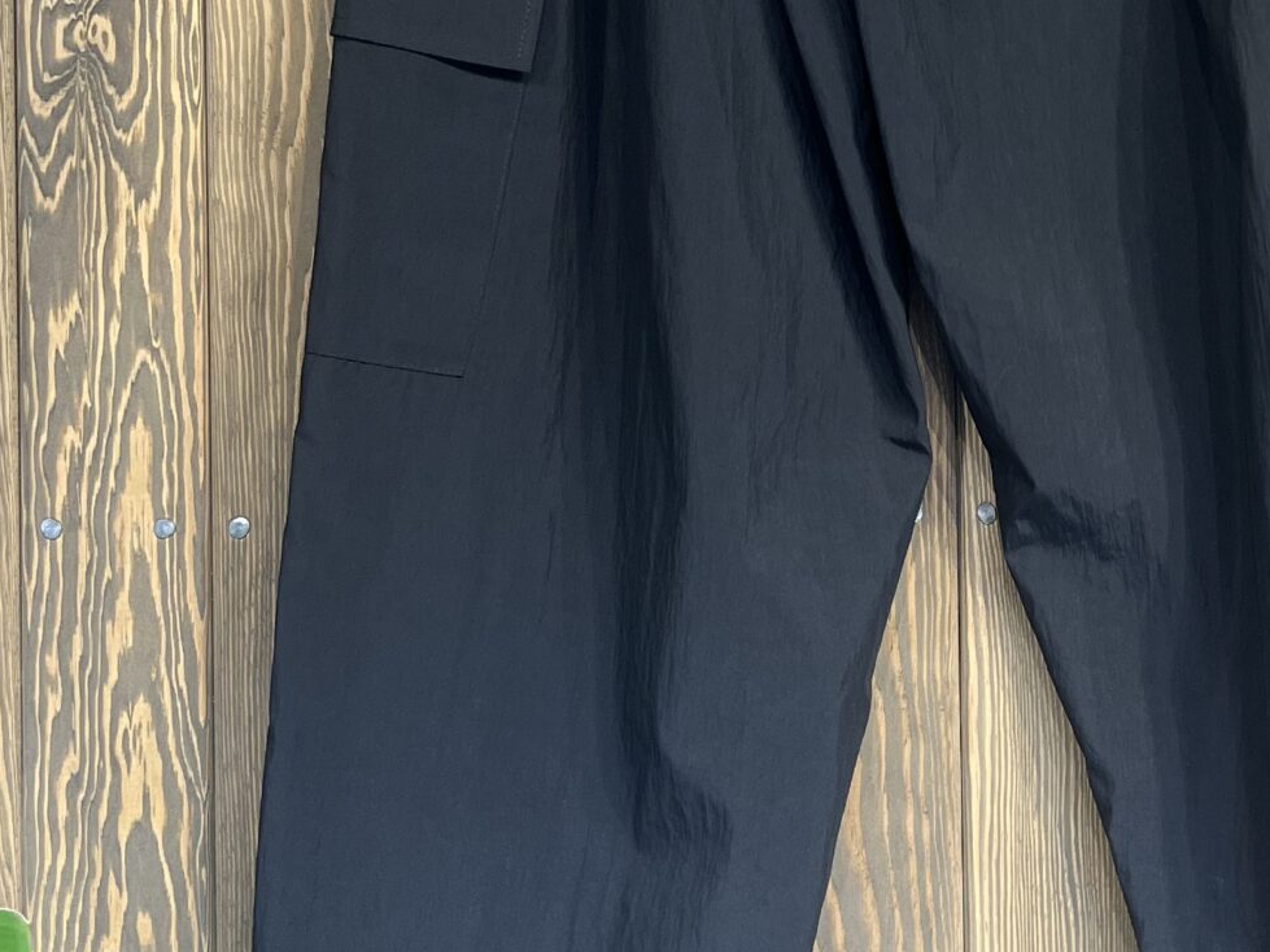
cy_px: 332
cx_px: 999
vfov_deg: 21.5
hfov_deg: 28.0
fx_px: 2494
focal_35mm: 68
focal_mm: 5.1
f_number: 1.6
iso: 80
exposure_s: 1/100
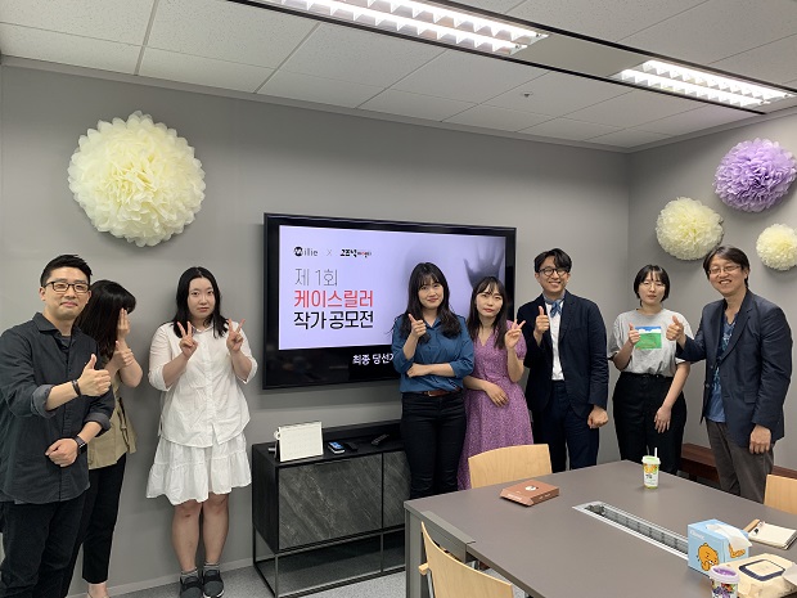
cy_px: 299
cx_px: 398
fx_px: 599
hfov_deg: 67.3
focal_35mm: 26
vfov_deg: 53.1
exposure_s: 1/60
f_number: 1.8
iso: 100
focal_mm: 4.25
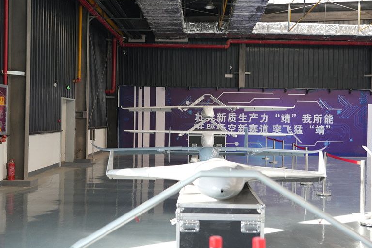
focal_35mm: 46
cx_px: 194
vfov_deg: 29.2
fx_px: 475
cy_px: 123
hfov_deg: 42.7
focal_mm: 44
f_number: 4
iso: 250
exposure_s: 1/50
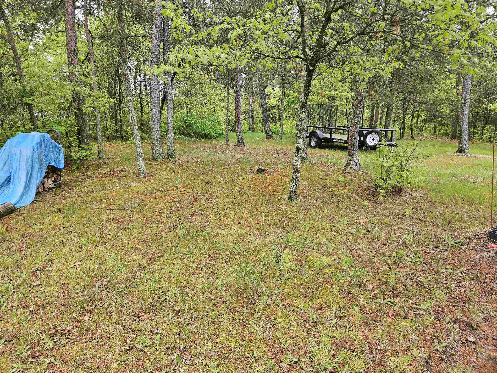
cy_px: 186
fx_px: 330
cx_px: 248
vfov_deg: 58.9
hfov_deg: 73.9
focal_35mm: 23
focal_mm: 5.4
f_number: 1.8
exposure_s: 1/120
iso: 80
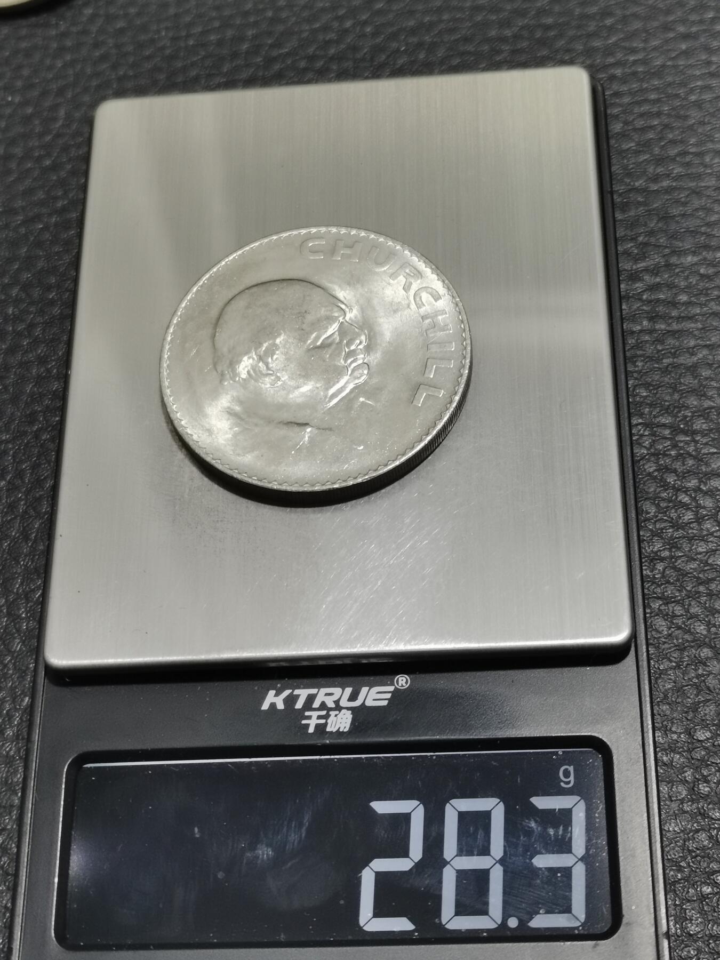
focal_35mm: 61
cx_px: 360
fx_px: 1692
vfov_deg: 31.7
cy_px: 480
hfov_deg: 24.0
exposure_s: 1/90
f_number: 1.8
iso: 100
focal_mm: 5.58
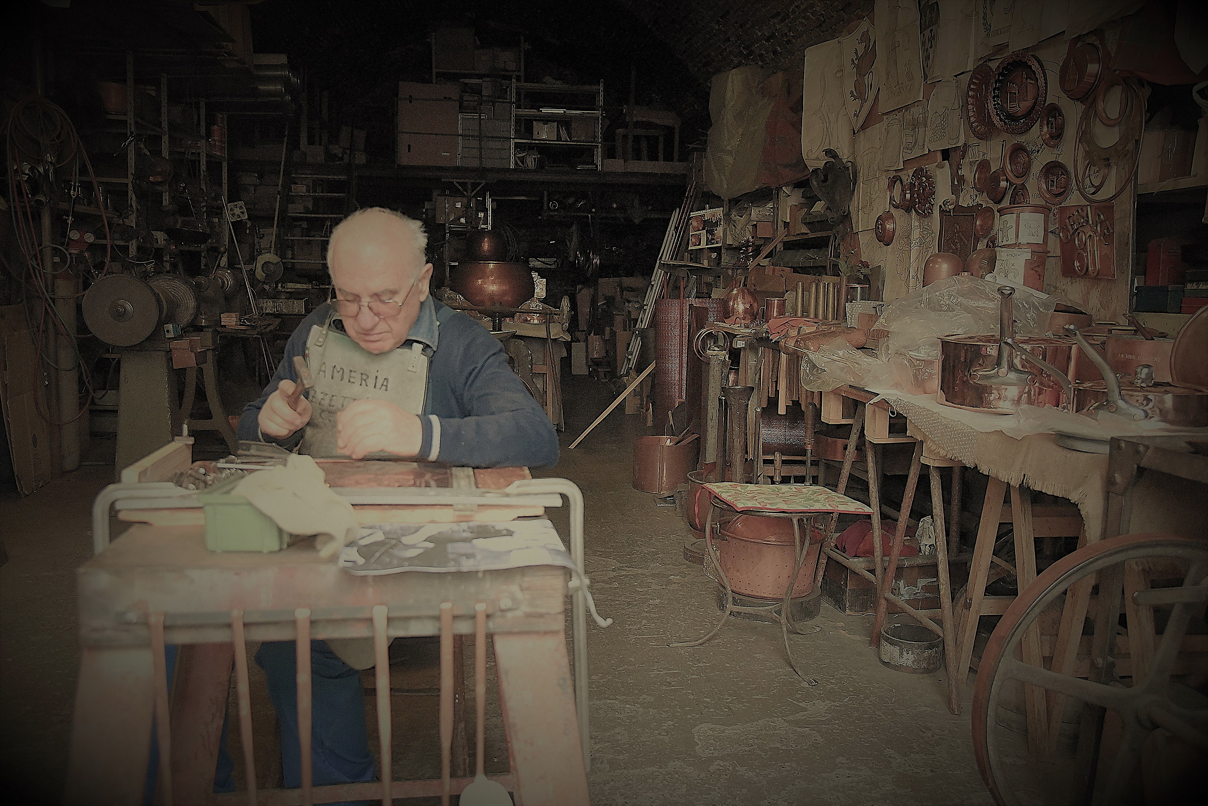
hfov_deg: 60.3
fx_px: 1041
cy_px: 403
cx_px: 604
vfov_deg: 42.4
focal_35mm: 31
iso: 6400
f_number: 4
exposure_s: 1/80
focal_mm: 31
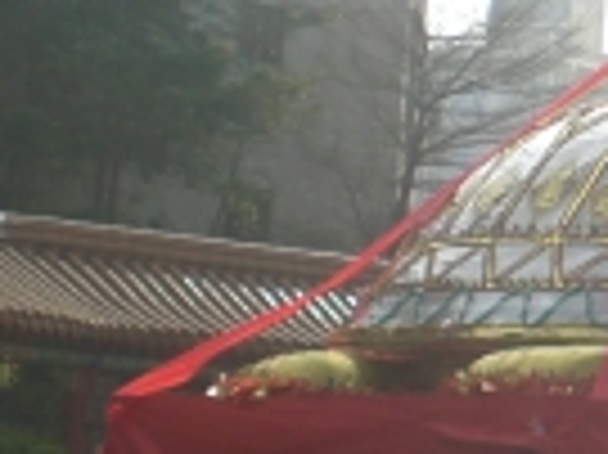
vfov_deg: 8.2
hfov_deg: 10.3
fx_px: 3159
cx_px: 1108
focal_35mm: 180
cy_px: 333
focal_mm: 6.3
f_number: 4.4
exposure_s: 1/500
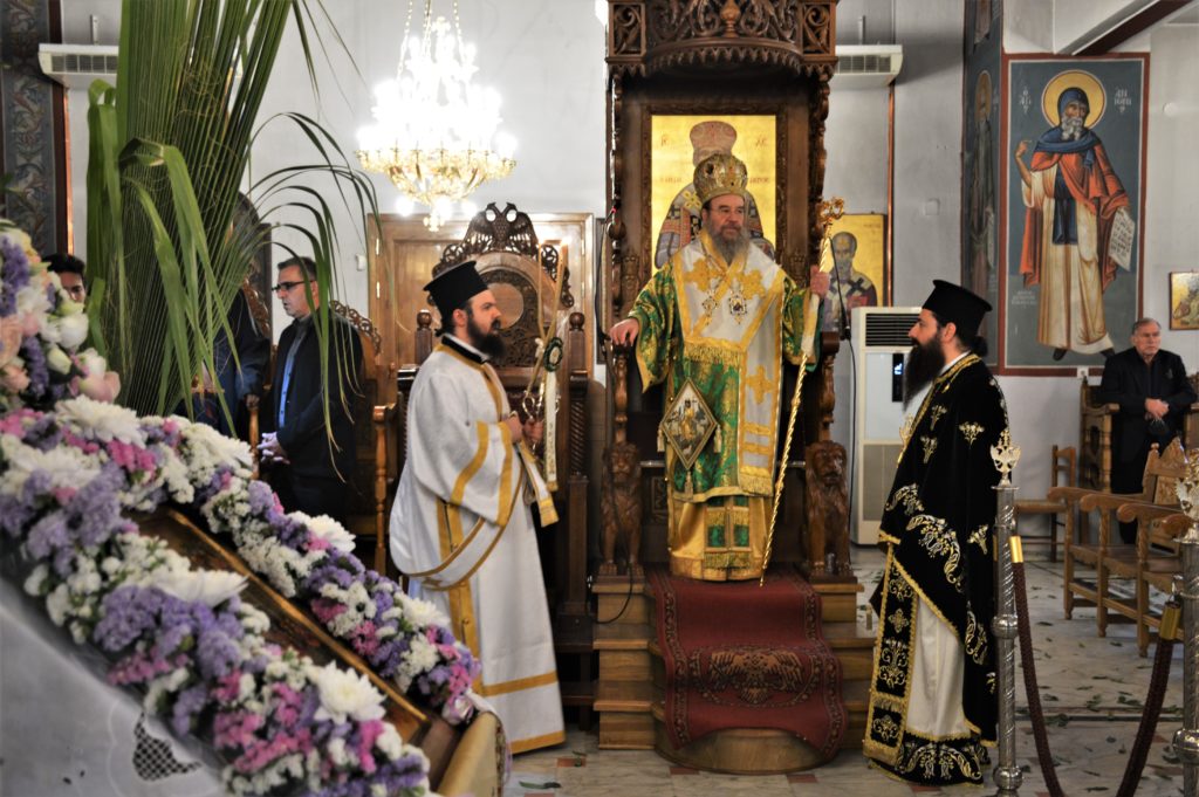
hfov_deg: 49.6
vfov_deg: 34.2
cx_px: 600
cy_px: 398
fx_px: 1298
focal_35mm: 39
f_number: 3.8
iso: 560
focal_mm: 26
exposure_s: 1/15
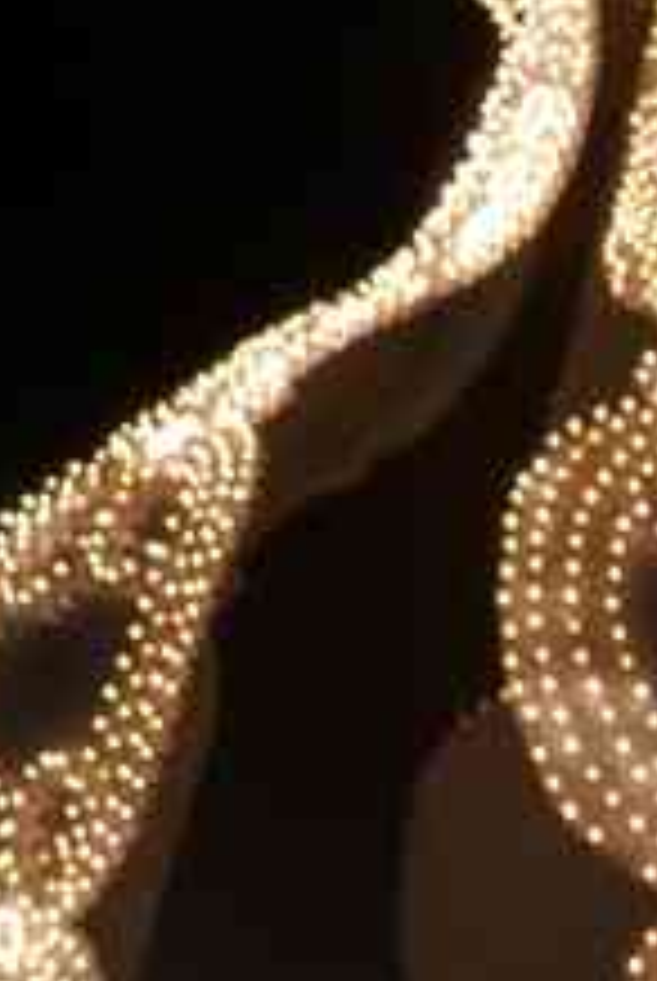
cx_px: 1084
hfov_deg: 7.4
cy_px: 1087
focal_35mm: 183
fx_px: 4993
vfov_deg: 11.1
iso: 640
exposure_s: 1/80
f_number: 3.8
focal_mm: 14.6
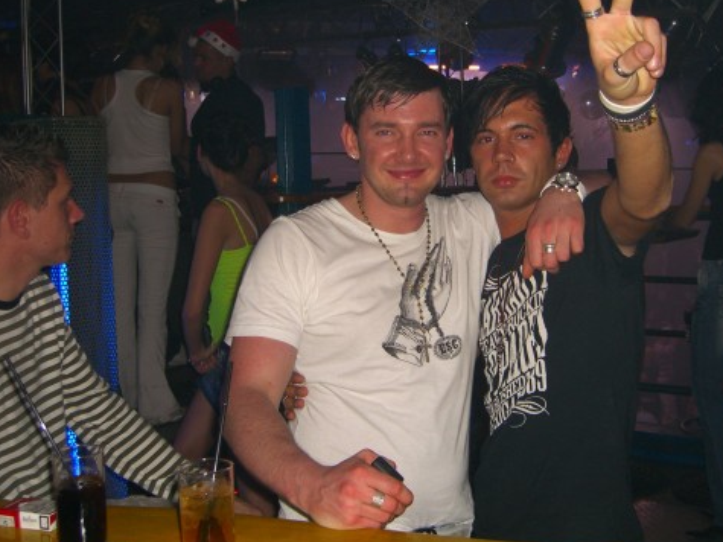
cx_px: 423
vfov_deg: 30.2
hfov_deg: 39.5
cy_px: 238
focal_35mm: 48
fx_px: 1002
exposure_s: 1/60
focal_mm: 7.9
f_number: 2.8
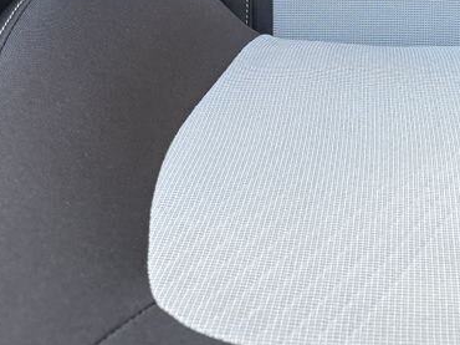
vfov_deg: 18.8
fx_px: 956
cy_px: -111
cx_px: 389
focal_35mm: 72
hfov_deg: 26.4
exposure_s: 1/79
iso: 125
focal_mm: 5.96
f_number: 1.6
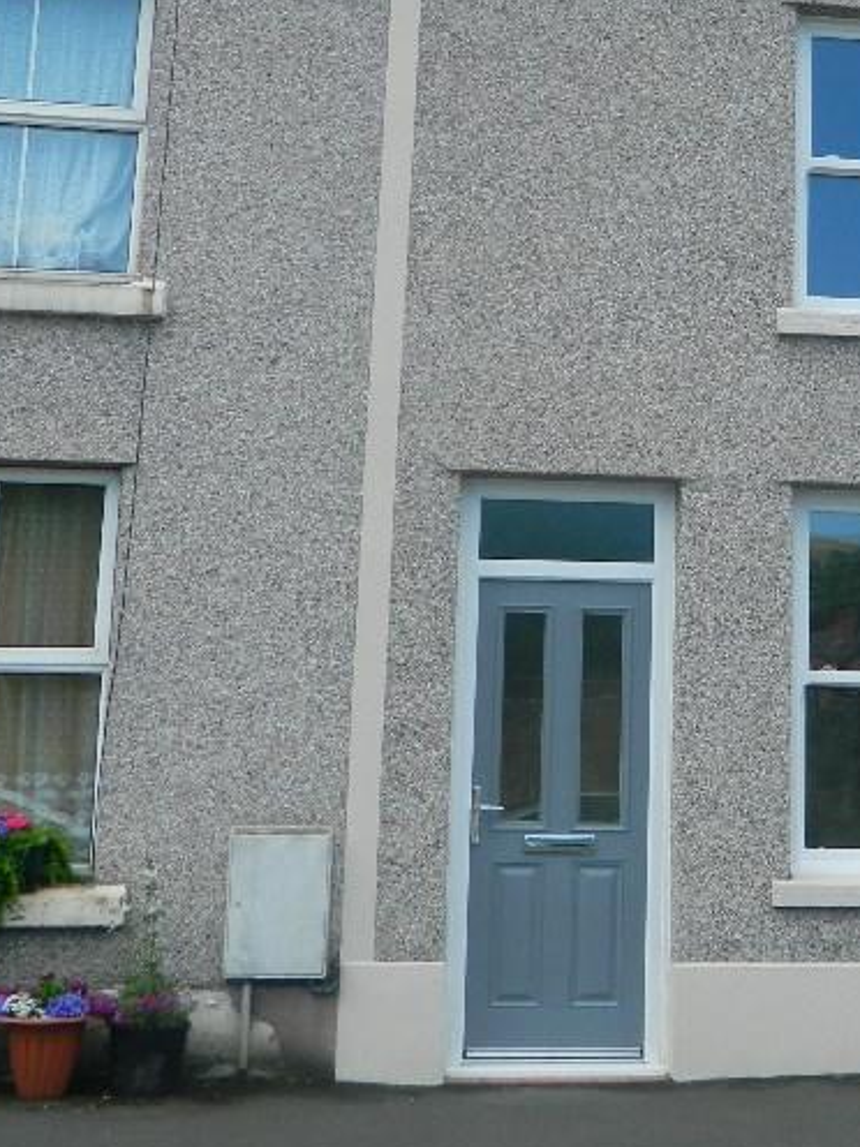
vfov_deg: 29.9
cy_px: 310
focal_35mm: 64
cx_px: 710
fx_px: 2120
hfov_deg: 22.6
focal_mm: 5.6
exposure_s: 1/400
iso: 80
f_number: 3.2
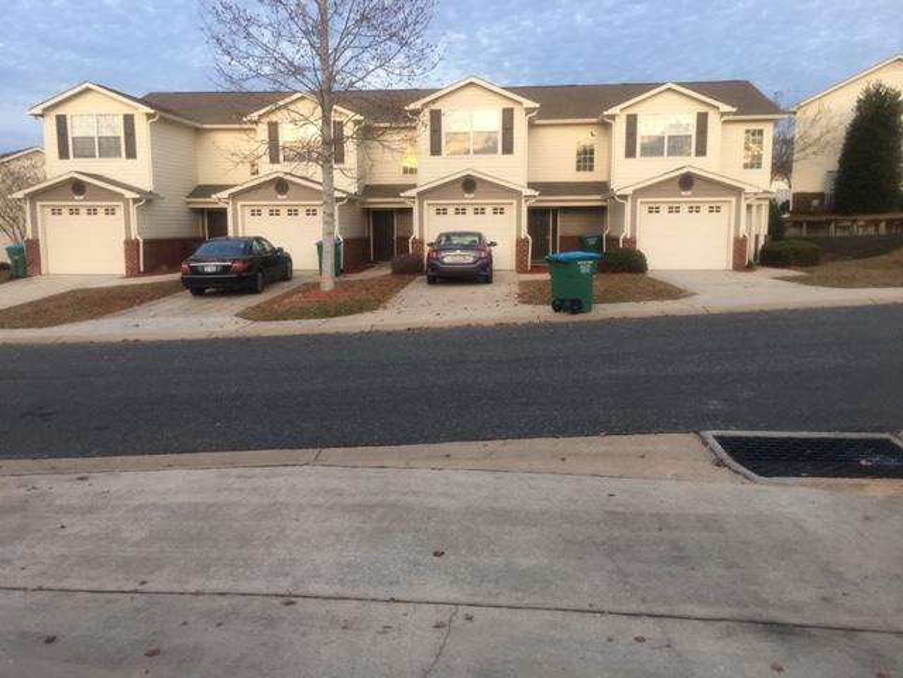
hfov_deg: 61.7
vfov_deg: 48.2
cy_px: 339
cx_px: 452
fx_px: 756
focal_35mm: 29
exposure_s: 1/60
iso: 32
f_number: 2.2
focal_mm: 4.15
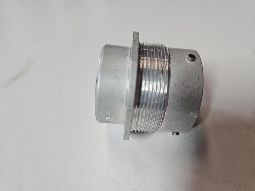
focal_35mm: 23
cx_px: 128
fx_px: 169
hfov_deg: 73.9
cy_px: 96
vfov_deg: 58.9
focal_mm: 5.4
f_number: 1.8
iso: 500
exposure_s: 1/115
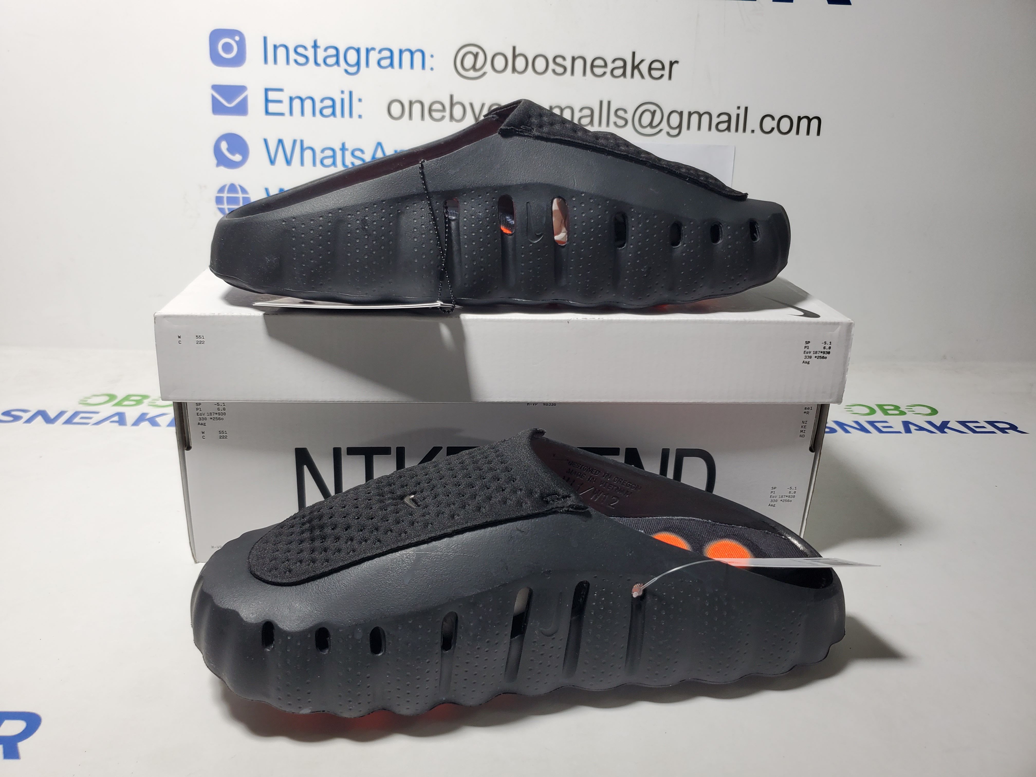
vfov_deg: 53.1
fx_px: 778
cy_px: 388
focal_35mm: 26
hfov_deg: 67.3
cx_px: 518
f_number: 1.5
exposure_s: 1/324
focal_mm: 4.3
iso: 50
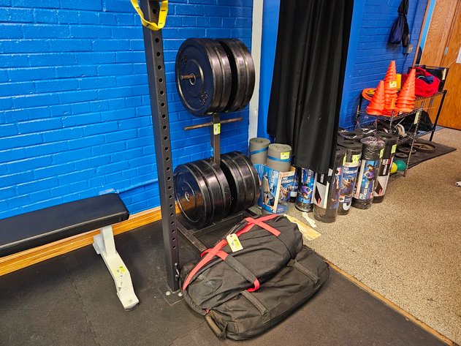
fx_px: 306
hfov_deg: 73.9
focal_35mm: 23
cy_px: 173
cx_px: 230
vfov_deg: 58.9
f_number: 1.8
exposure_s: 1/30
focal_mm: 5.4
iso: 640
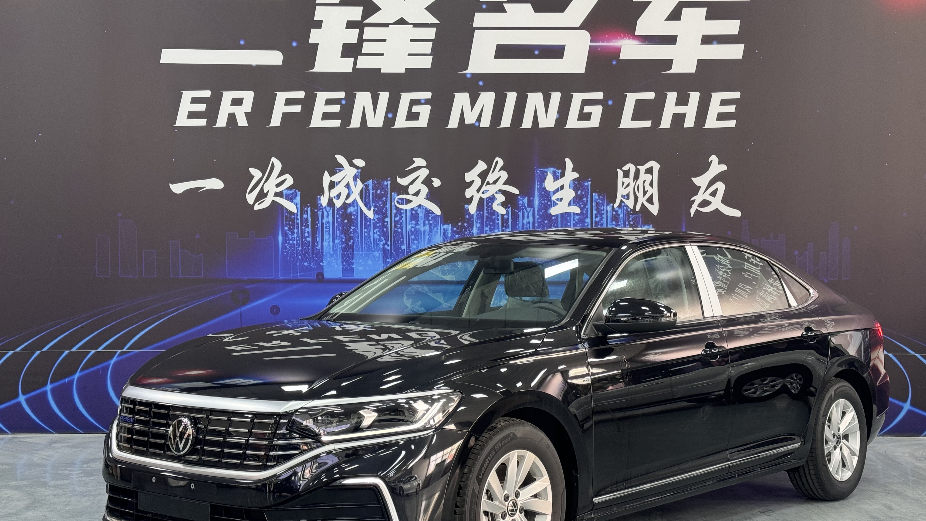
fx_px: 1301
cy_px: 264
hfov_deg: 39.2
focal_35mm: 53
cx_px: 463
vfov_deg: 22.6
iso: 100
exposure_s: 1/50
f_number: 1.78
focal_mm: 6.76
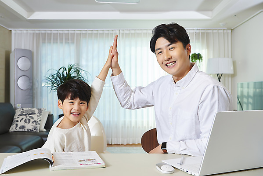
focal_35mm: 40
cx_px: 132
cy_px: 88
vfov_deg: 33.4
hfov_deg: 48.4
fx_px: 292
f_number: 5.6
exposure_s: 1/80
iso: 200
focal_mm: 40
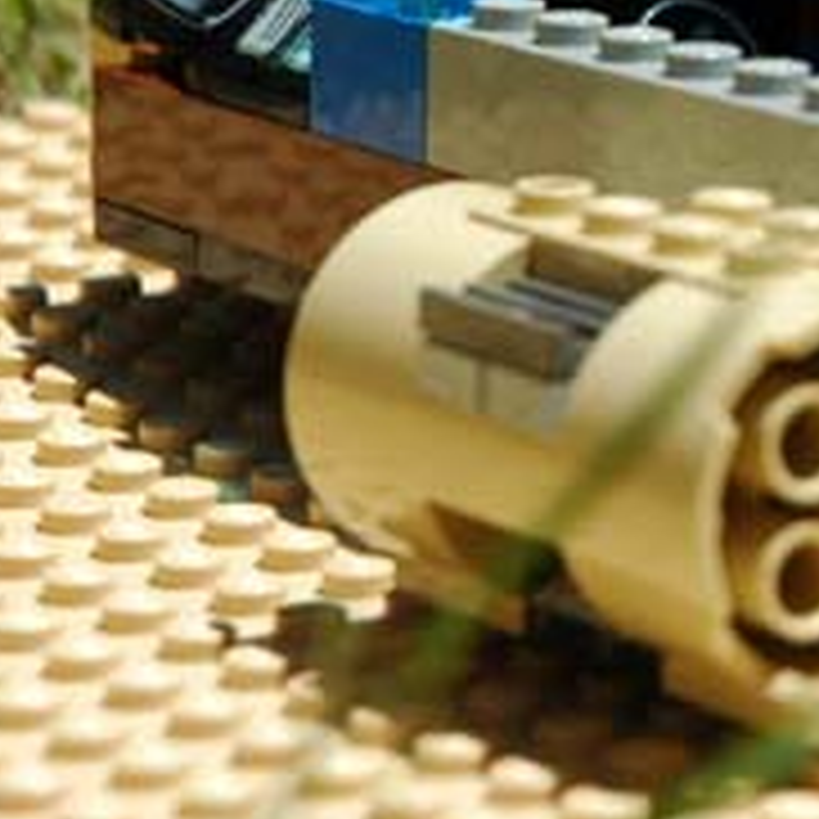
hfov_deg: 5.6
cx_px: 1044
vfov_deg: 5.6
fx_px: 8378
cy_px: -70
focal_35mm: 313
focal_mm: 70
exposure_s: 1/500
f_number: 8
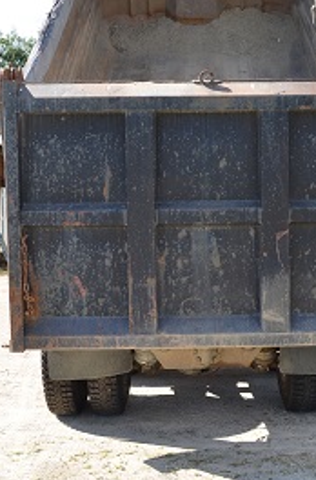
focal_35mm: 51
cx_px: 202
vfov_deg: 38.7
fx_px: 677
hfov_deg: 26.2
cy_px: 175
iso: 100
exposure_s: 1/200
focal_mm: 20
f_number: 7.1
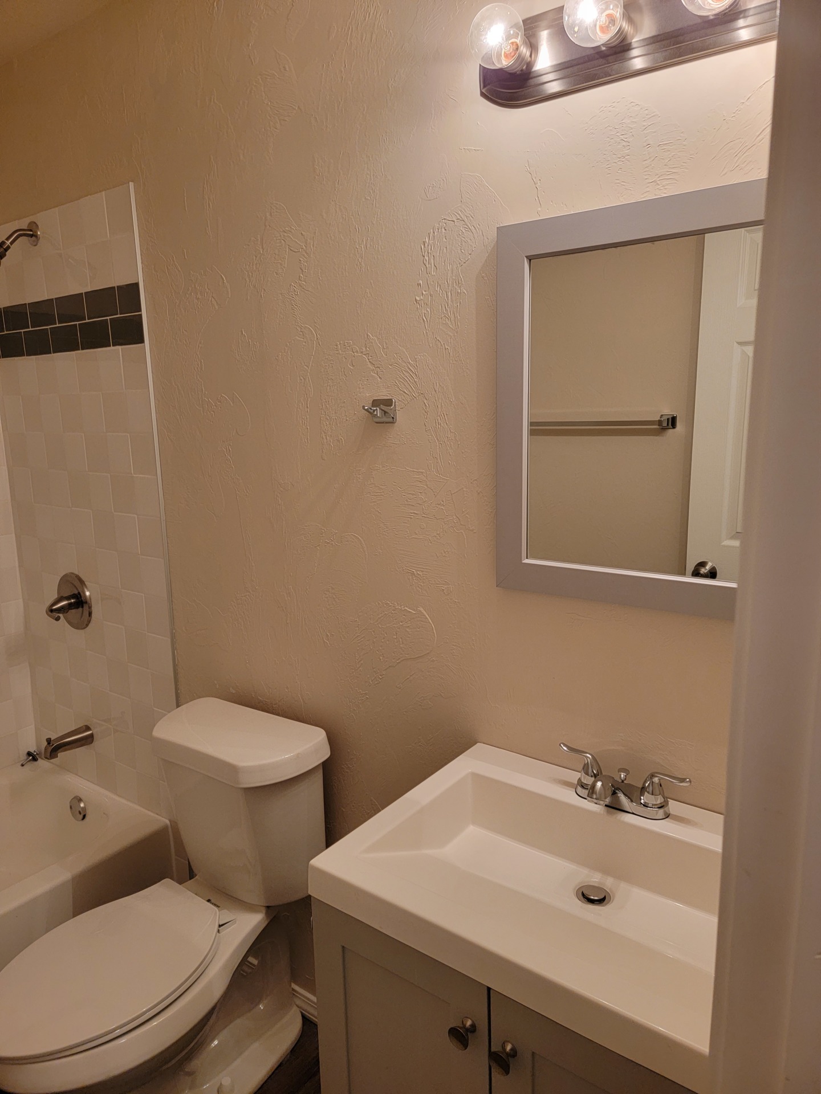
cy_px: 547
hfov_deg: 56.8
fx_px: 759
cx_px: 410
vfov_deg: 71.6
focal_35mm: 24
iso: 250
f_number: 1.8
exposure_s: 1/119
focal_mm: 6.7
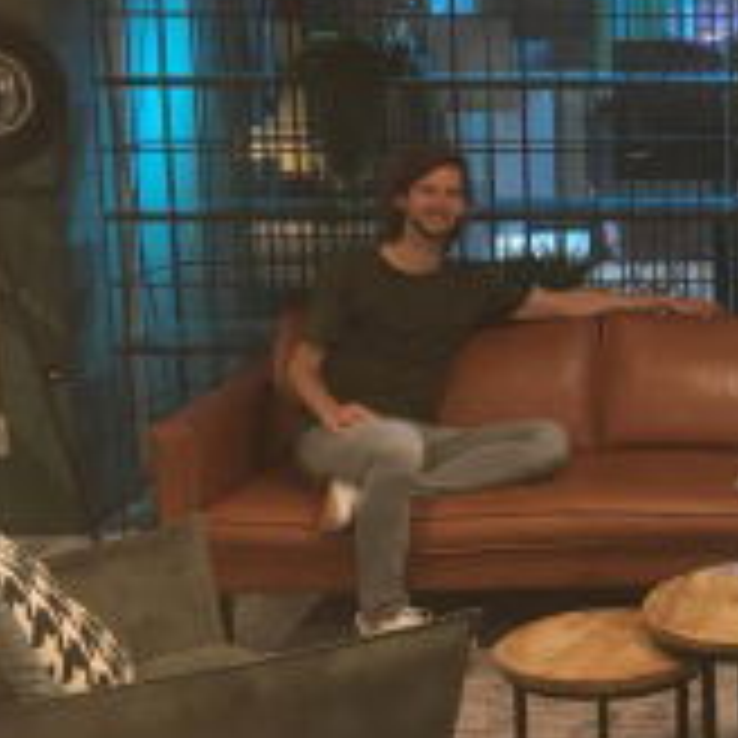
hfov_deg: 20.3
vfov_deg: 22.2
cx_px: 954
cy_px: 304
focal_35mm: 78
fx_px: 1881
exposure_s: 1/33
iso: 200
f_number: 2.2
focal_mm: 4.15
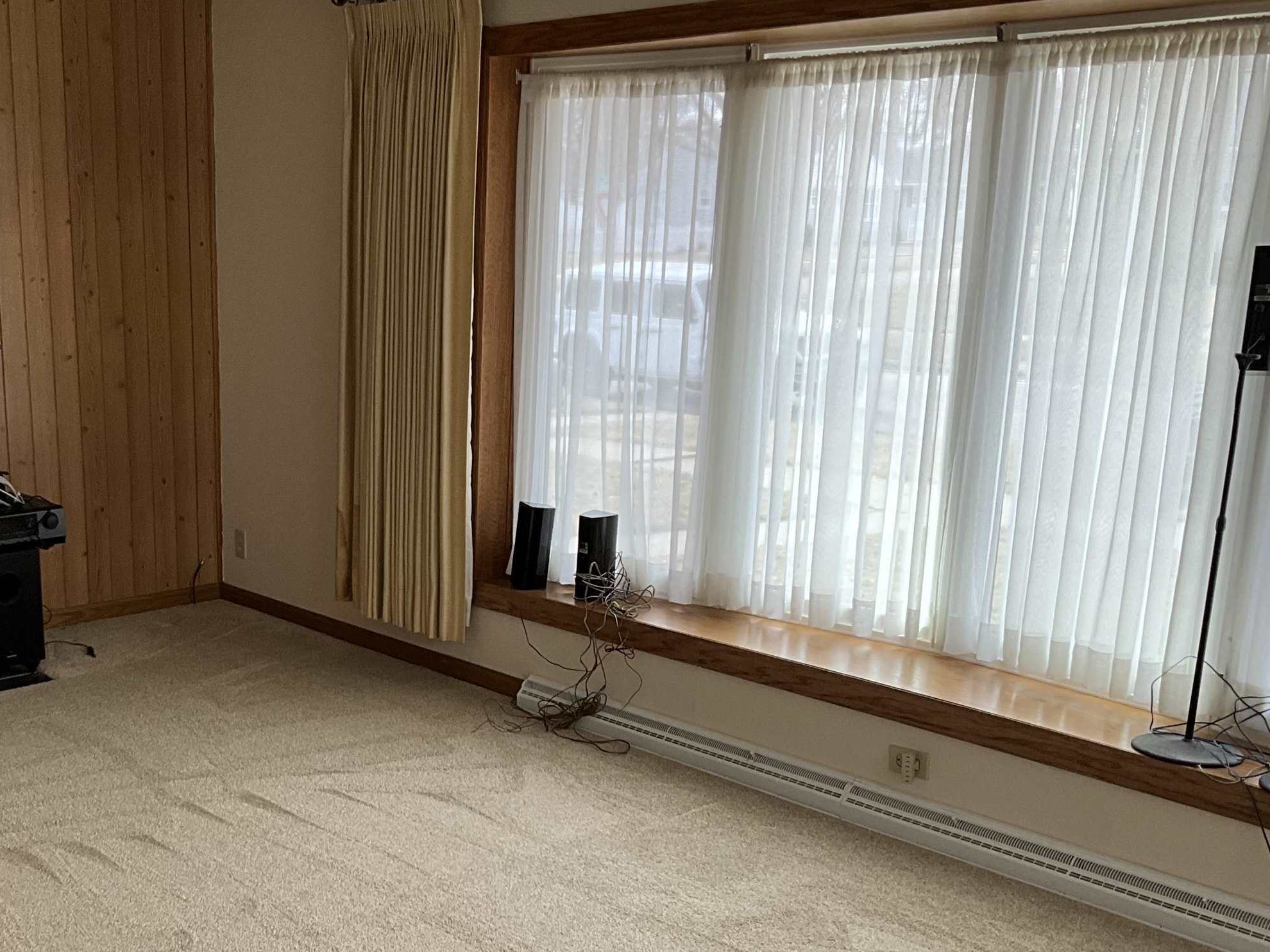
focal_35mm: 45
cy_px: 624
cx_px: 342
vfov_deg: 32.0
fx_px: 1651
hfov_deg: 41.0
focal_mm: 3
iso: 50
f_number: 1.8
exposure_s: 1/122
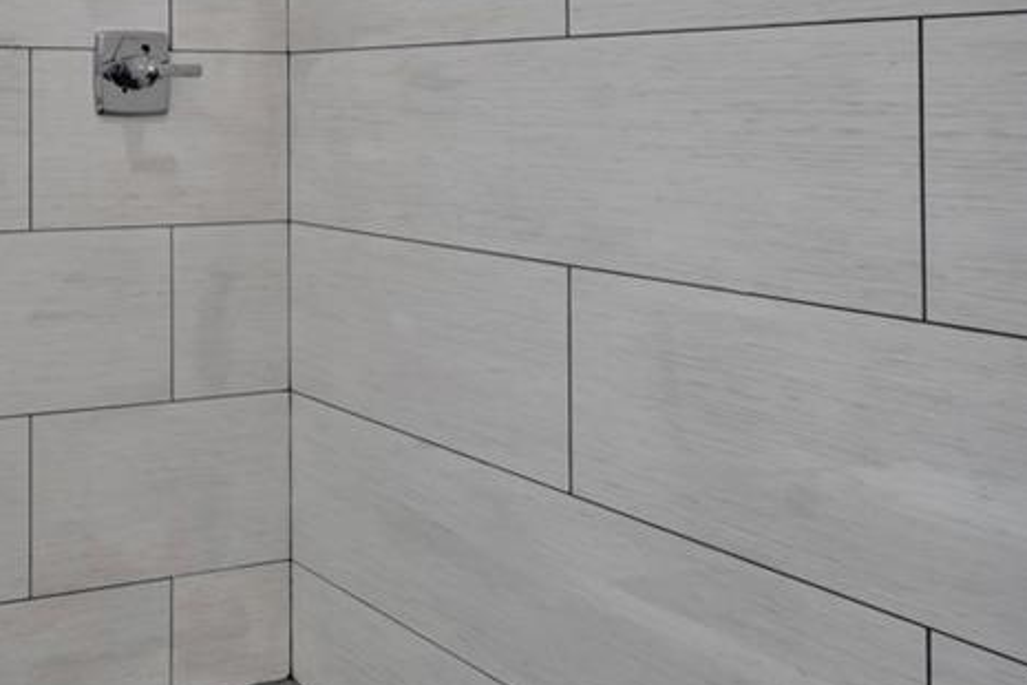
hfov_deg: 45.0
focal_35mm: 33
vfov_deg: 37.1
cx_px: -73
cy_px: 55
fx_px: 941
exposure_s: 1/8
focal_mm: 10
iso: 100
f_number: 9
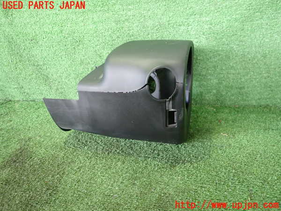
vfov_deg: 54.9
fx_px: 203
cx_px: 140
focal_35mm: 25
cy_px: 106
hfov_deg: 69.4
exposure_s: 1/30
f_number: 2
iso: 500
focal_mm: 4.5
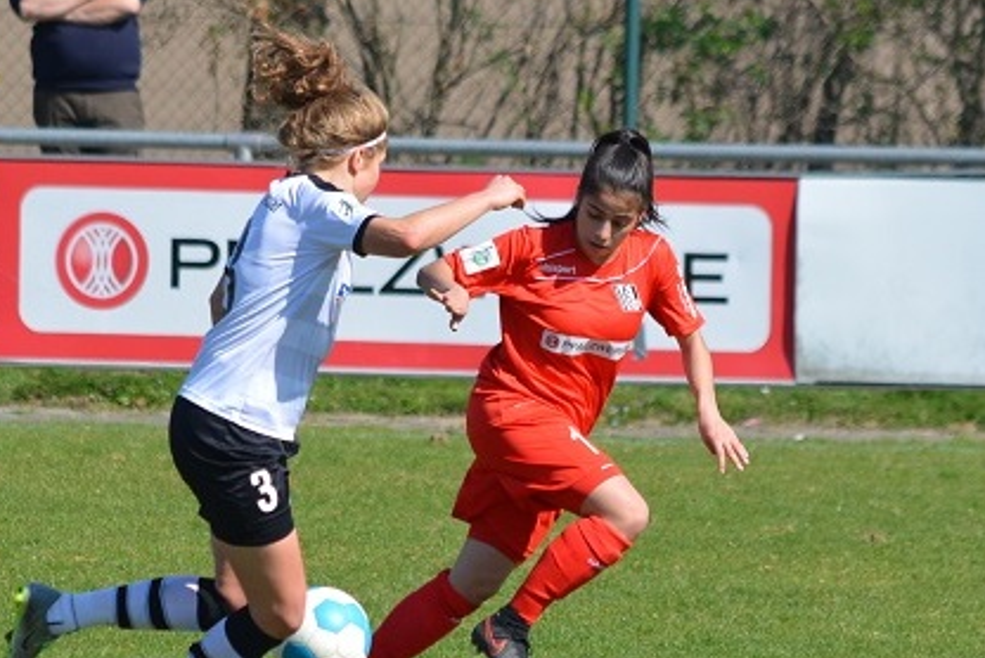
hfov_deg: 4.2
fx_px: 13388
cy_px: 391
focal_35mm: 489
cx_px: 431
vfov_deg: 2.8
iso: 400
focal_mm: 260
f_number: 7.1
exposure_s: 1/1600
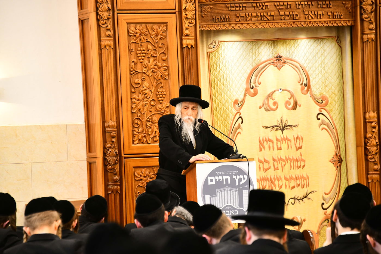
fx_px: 2116
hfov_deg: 10.3
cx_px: 190
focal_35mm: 200
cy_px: 127
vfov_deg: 6.9
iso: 2500
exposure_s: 1/125
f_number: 5.6
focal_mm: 200
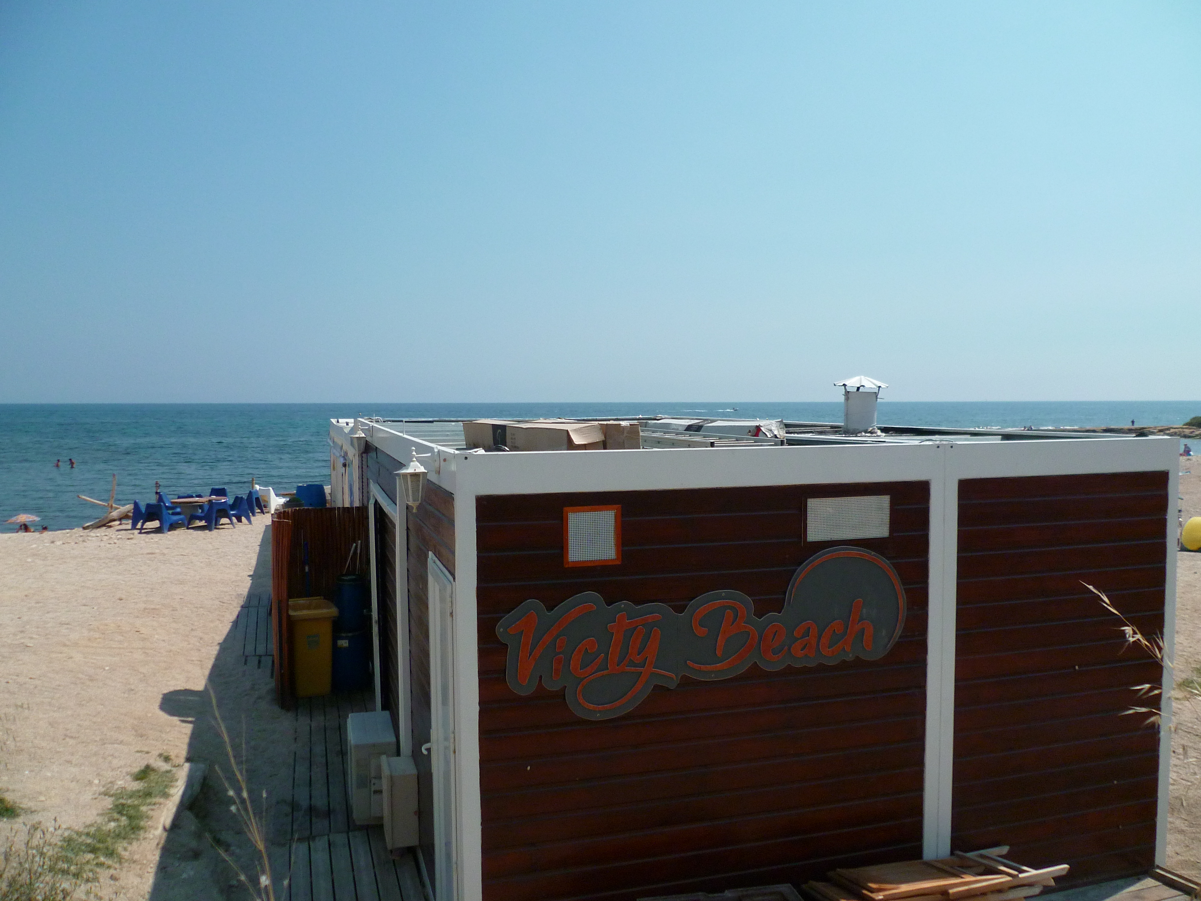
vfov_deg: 49.7
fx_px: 971
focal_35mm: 28
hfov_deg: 63.4
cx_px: 600
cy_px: 450
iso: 200
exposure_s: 1/640
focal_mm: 5
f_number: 9
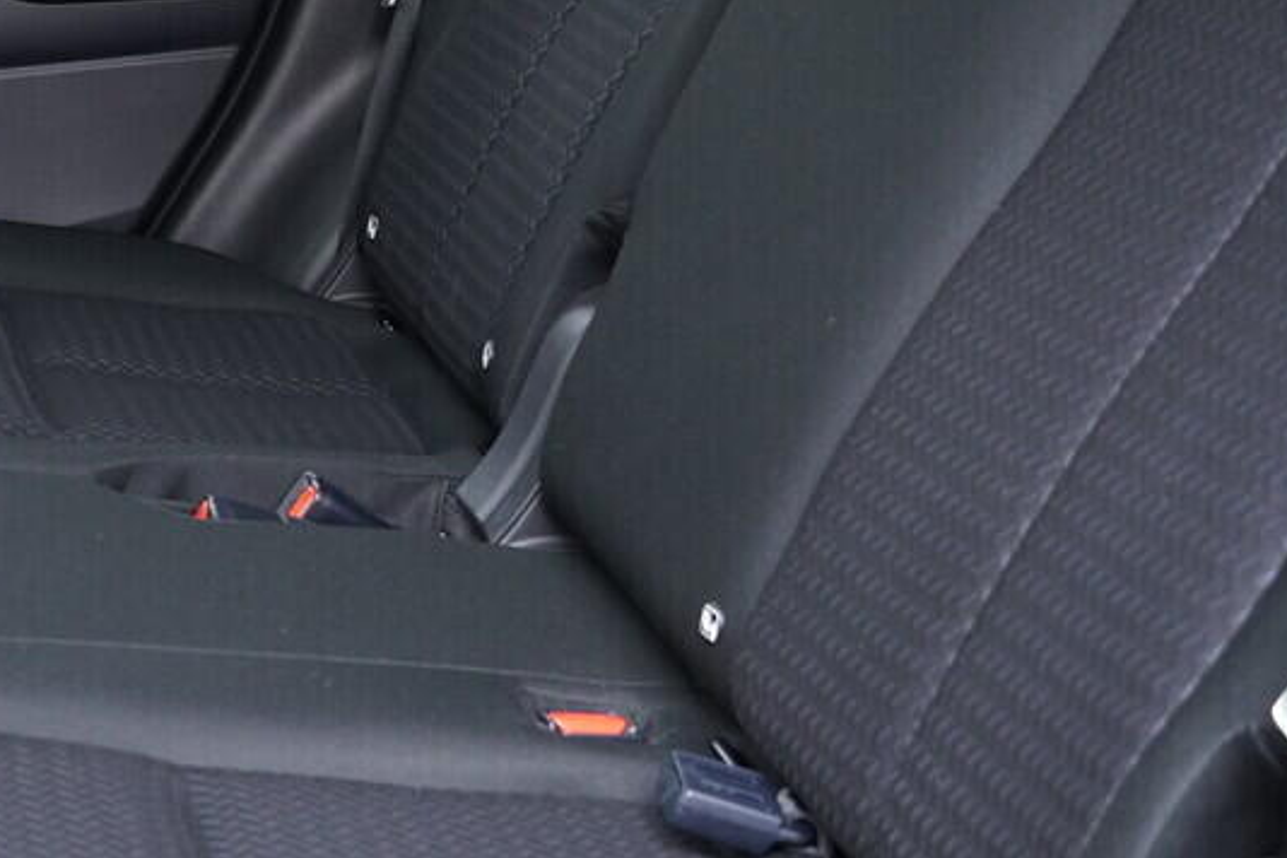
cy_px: 315
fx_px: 2467
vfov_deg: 19.7
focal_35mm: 69
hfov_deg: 28.7
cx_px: 277
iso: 1000
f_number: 2.8
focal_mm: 24
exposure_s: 1/40
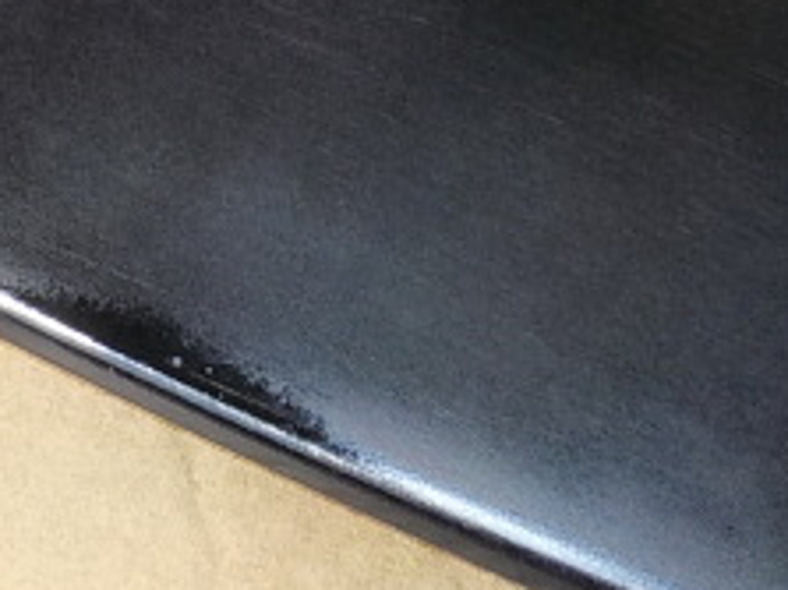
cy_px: -163
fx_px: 1957
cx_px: -212
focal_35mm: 86
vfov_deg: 16.3
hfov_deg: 20.9
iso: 125
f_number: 3.3
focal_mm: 4.1
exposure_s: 1/800
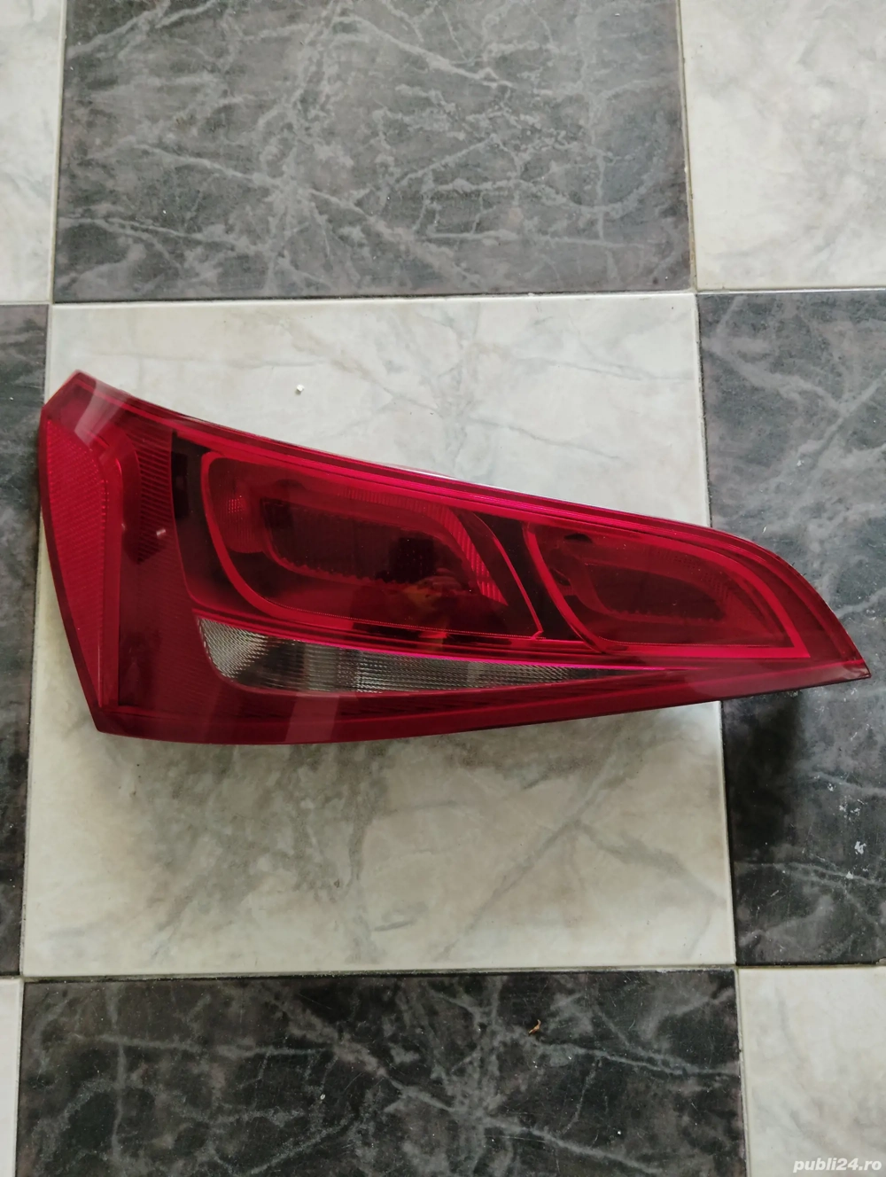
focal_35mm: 29
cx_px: 443
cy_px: 588
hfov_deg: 48.3
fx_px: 987
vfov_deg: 61.6
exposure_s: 1/33.3
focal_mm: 4.25
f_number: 1.8
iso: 273
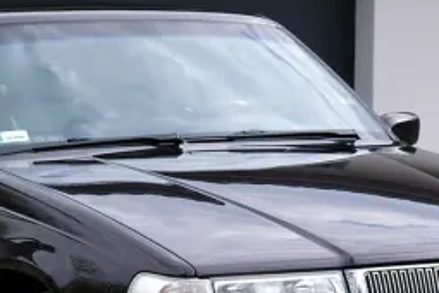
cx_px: 196
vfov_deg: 7.9
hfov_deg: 11.9
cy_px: 255
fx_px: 2109
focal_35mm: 173
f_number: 5.6
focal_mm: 46.3
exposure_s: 1/300
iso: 160
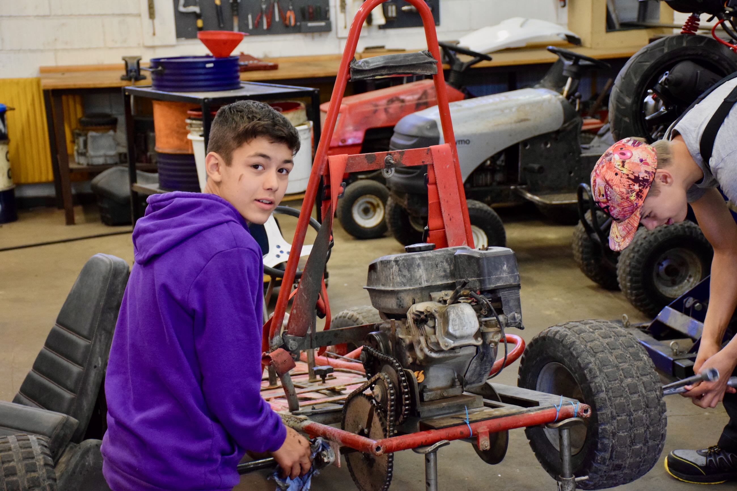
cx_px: 368
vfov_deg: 18.9
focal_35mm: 72
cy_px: 246
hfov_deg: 28.1
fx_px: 1474
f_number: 4.5
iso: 3200
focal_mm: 48
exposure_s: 1/125
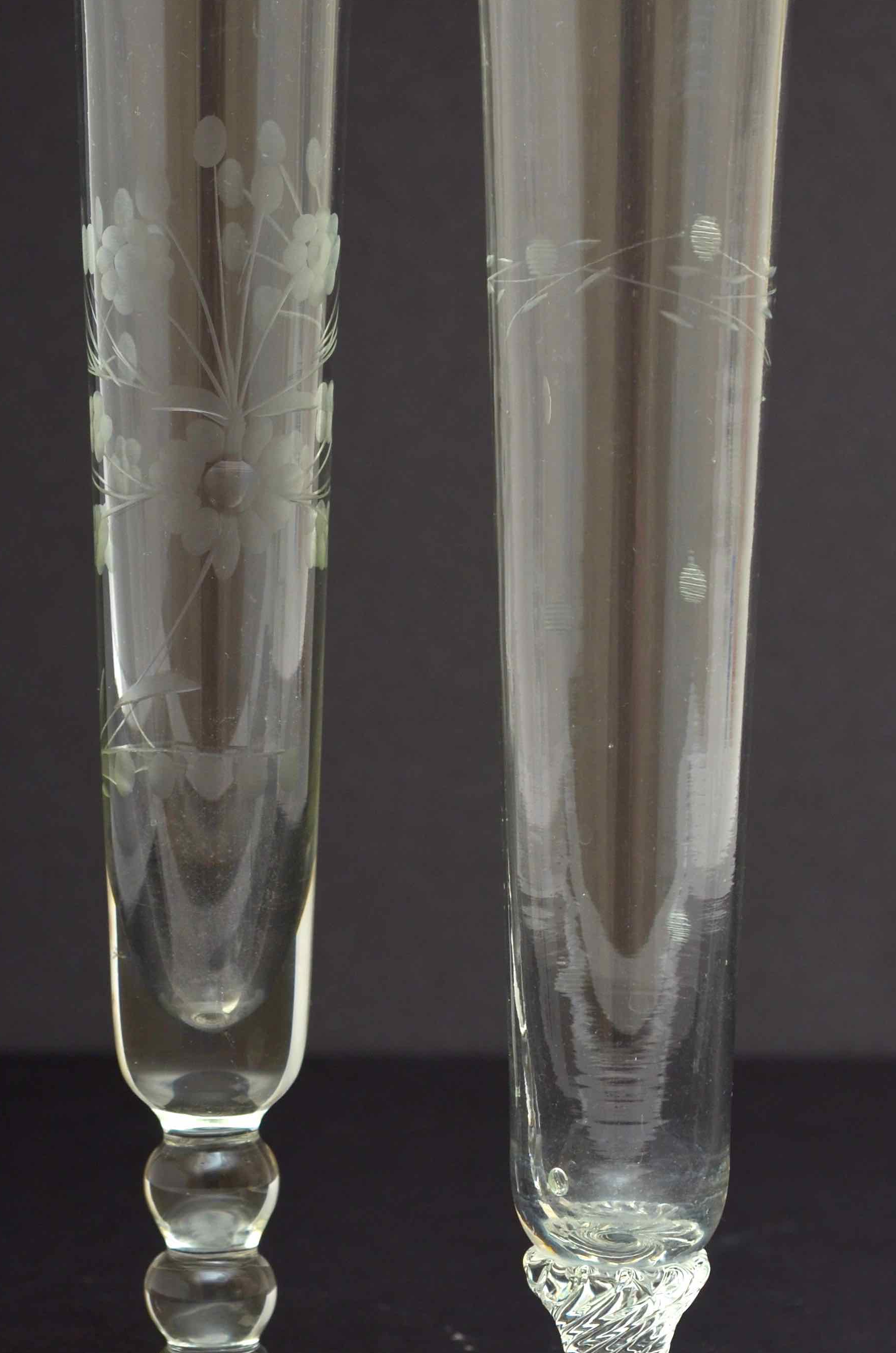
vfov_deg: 13.5
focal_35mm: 152
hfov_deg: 9.0
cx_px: 479
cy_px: 490
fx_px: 5696
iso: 100
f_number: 5.6
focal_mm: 55
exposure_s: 1/320
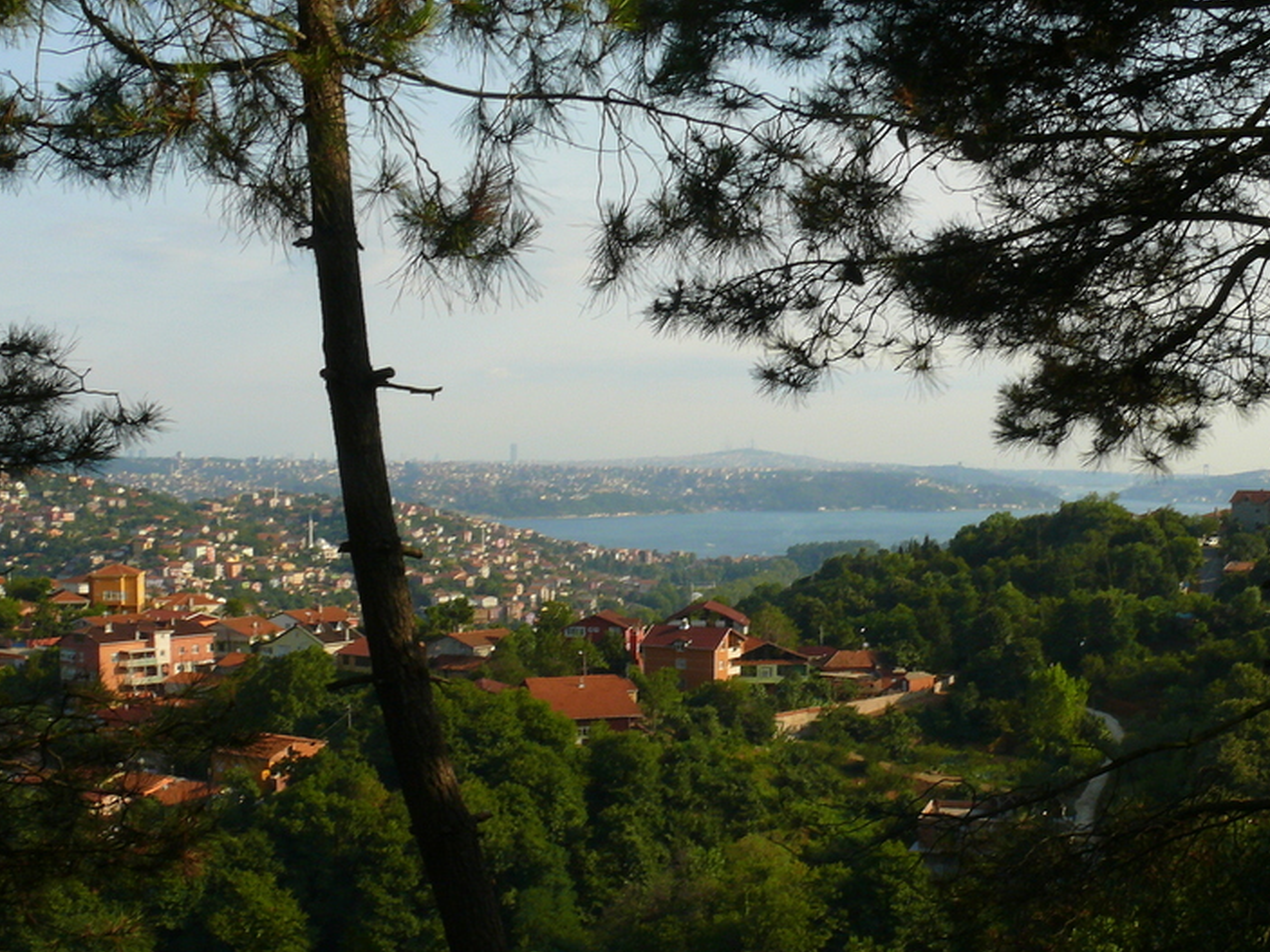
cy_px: 634
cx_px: 773
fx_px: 1871
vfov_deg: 28.4
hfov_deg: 37.3
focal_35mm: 51
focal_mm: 7.4
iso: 100
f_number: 11
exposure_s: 1/60
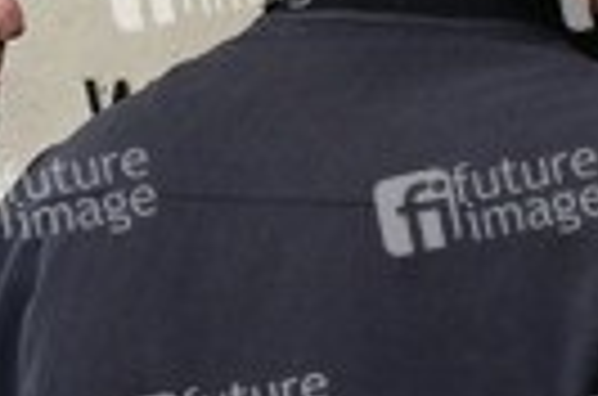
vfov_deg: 6.4
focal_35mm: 214
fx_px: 3546
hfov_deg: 9.3
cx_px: 1000
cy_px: 315
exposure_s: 1/250
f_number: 9
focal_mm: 63
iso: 2000
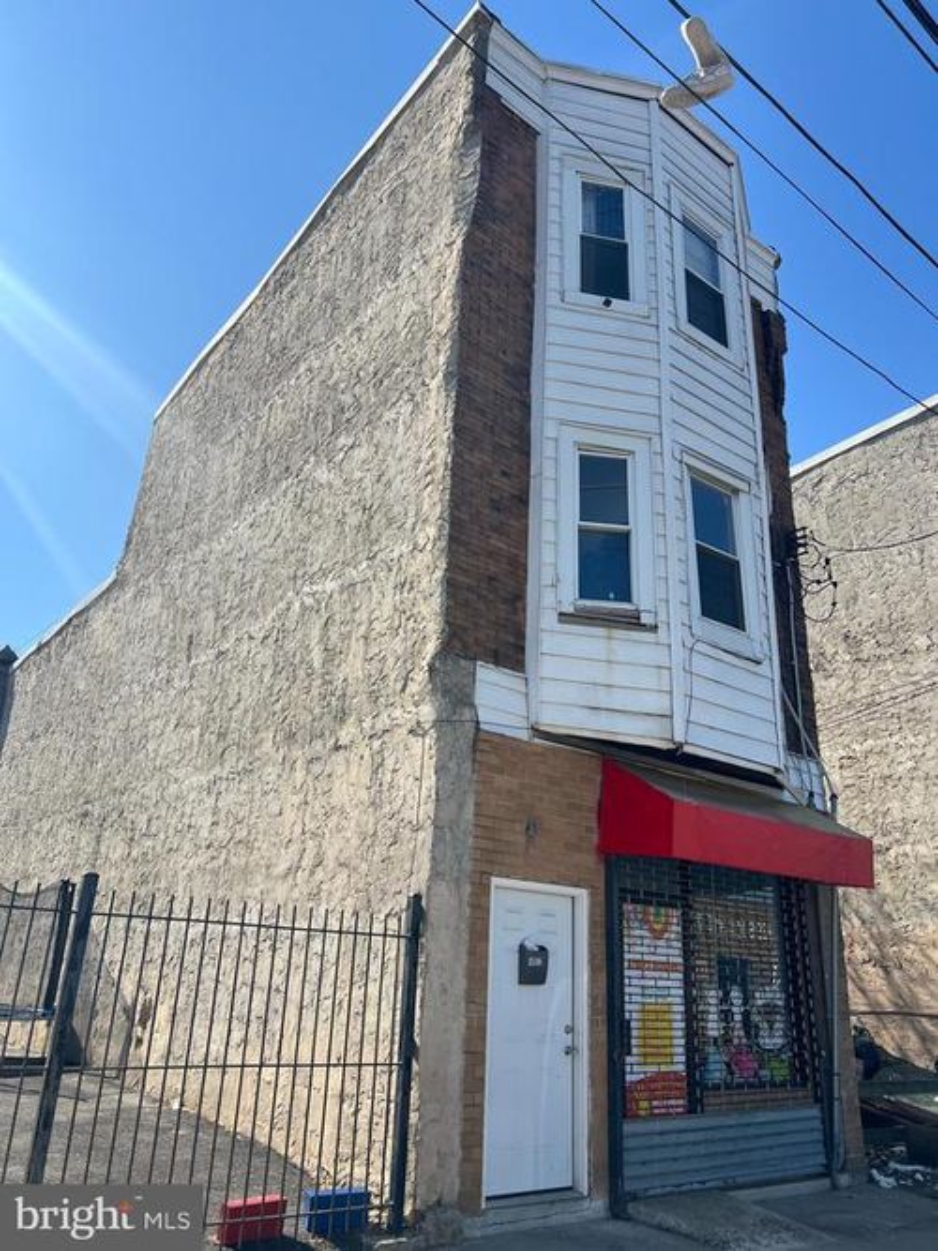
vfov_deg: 67.3
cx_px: 469
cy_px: 626
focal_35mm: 26
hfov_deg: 53.0
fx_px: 940
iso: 50
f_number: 1.5
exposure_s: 1/4444
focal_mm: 5.7
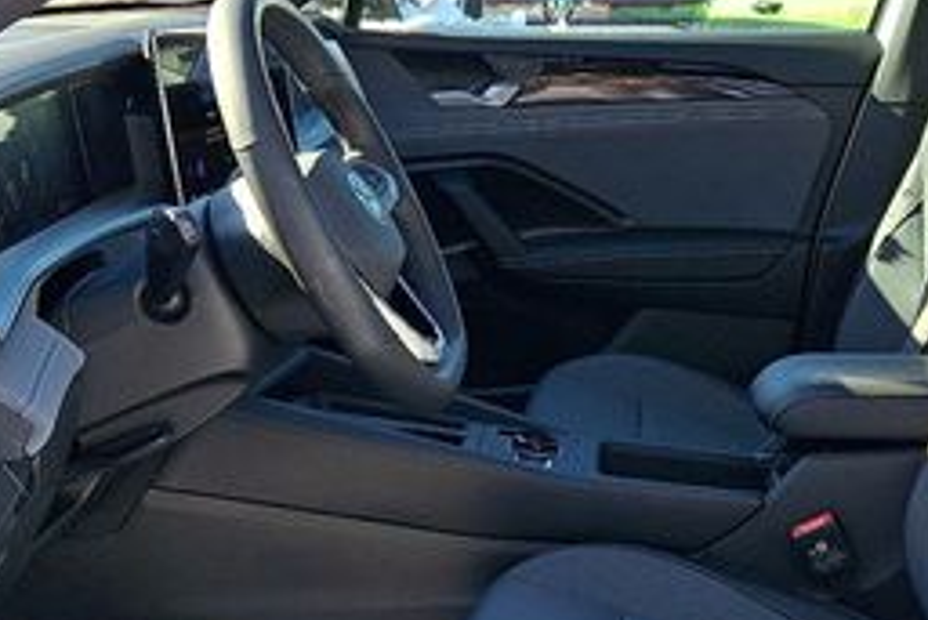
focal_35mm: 65
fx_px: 1676
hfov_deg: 30.7
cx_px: 613
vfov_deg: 20.9
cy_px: 384
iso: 25
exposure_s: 1/263
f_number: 1.8
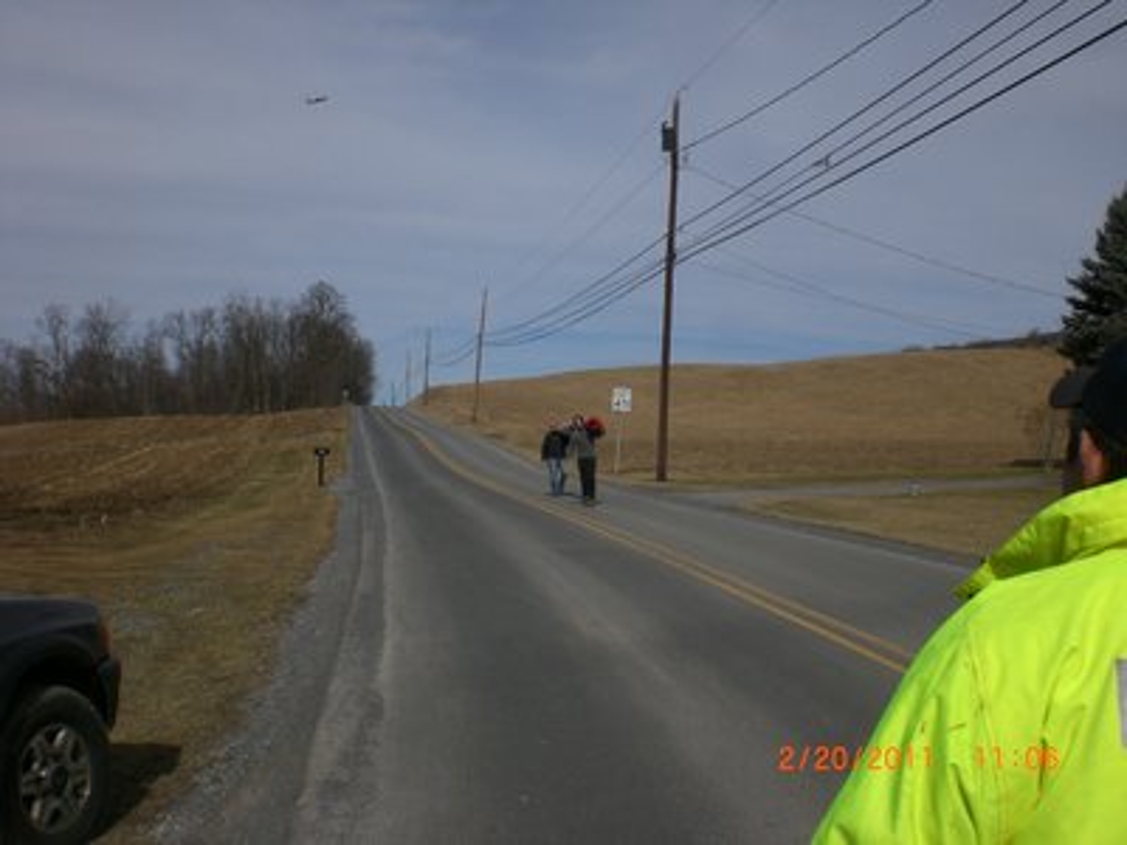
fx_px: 1237
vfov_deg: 37.7
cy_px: 422
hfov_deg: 49.0
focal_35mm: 38
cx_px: 564
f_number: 4.4
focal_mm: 6.3
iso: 50
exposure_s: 1/1250
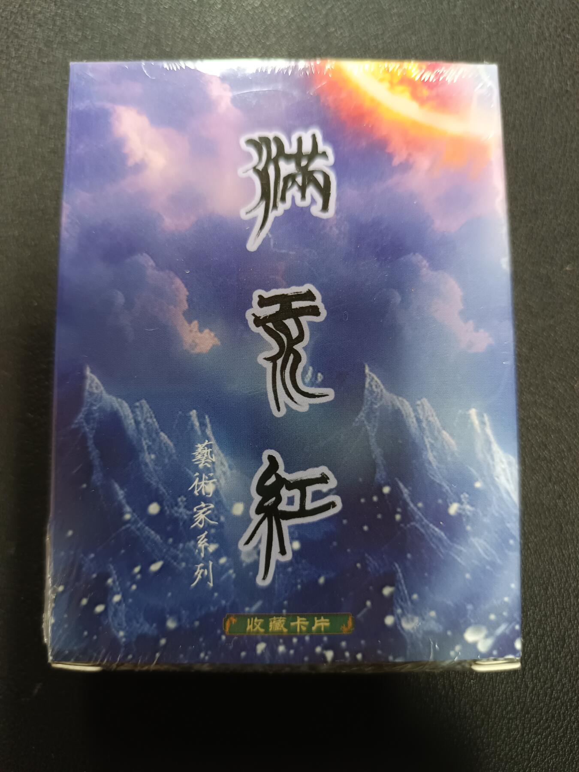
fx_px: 535
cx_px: 290
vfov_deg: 71.6
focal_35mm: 24
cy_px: 386
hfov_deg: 56.8
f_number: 1.7
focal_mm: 5.31
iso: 935
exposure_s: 1/33.3
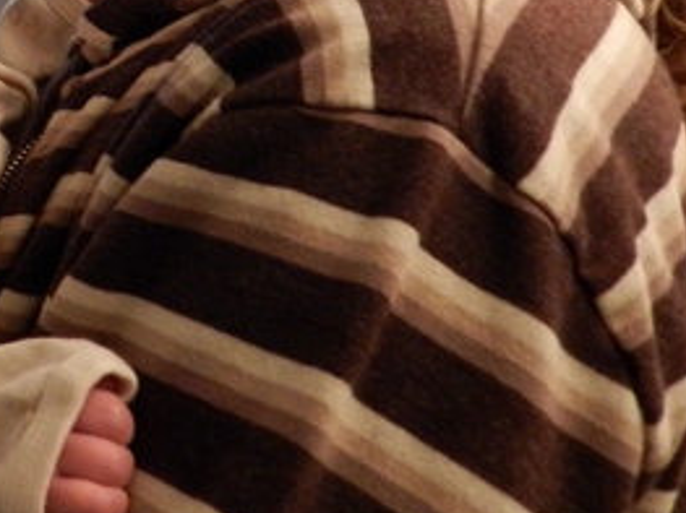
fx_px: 1387
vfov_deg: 20.2
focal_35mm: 70
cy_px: -26
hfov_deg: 25.0
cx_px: -141
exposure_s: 1/25
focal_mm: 4
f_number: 3.4
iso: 400
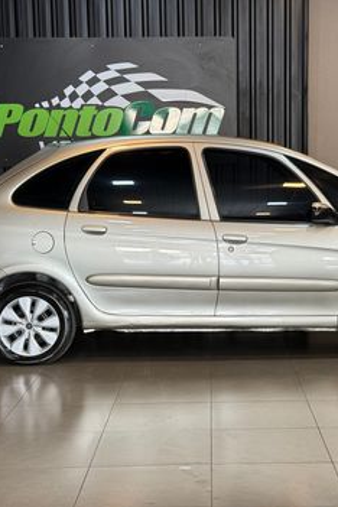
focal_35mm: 67
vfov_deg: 30.1
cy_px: 253
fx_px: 944
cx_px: 241
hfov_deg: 20.2
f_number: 1.78
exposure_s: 1/60
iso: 80
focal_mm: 6.76
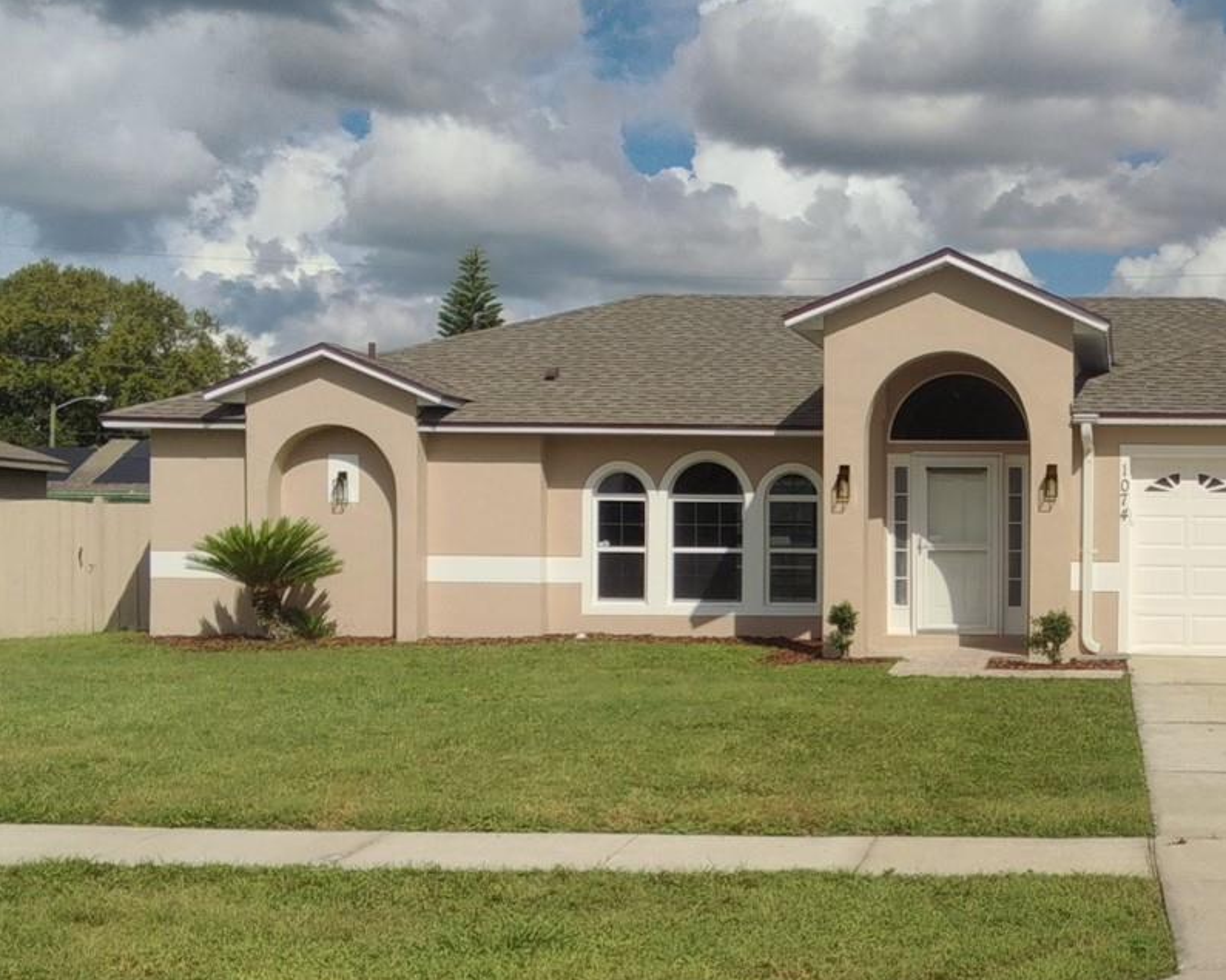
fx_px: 1996
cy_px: 613
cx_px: 1083
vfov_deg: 27.5
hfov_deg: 32.6
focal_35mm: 55
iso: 53
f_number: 2.65
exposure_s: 1/5799
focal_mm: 3.69
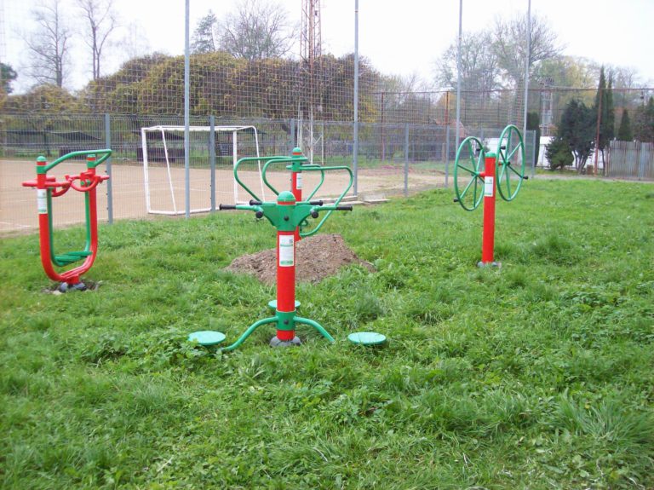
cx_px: 327
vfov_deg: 39.6
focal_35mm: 36
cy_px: 245
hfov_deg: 51.4
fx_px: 680
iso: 301
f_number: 2.7
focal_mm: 6
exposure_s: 1/128
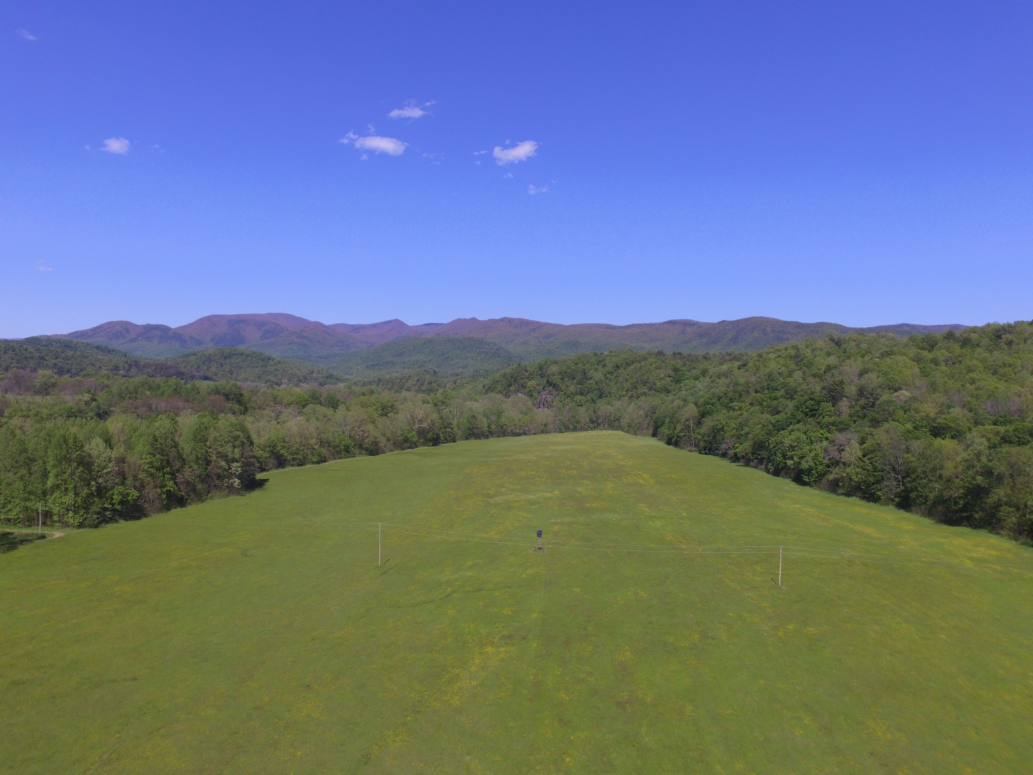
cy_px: 388
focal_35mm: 20
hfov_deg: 81.7
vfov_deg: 66.0
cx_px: 516
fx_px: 597
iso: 100
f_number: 2.8
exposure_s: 1/1473
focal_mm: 3.61
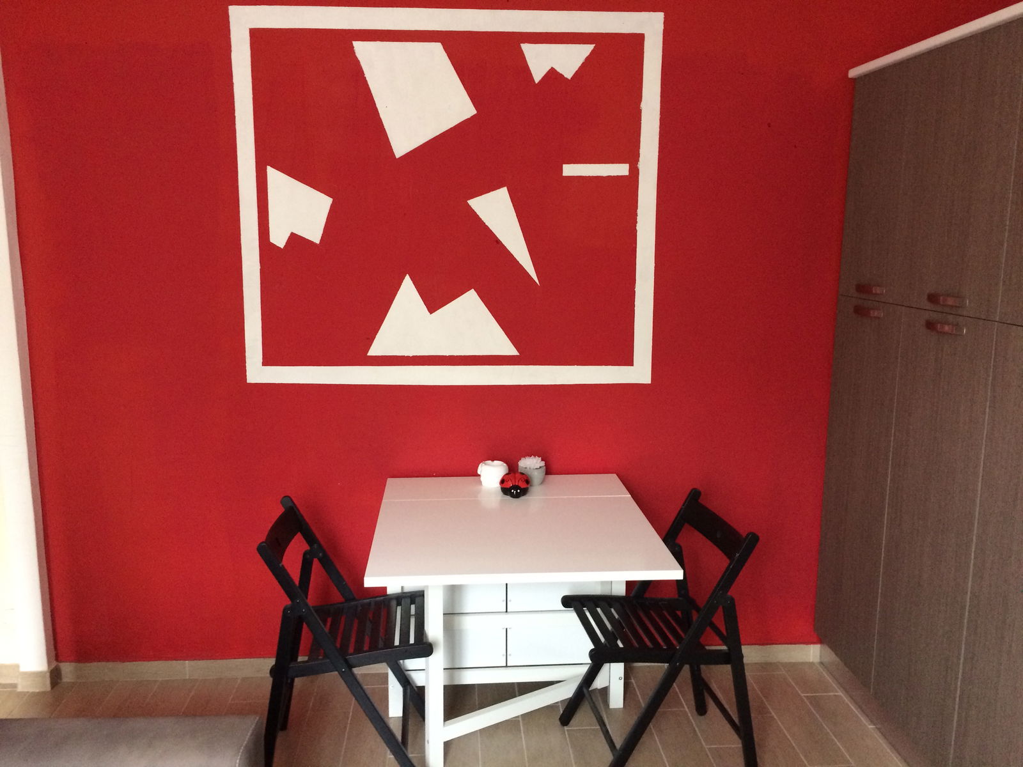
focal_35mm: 29
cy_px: 384
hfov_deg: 61.7
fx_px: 857
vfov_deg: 48.2
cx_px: 512
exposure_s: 1/20
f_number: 2.2
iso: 320
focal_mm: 4.15
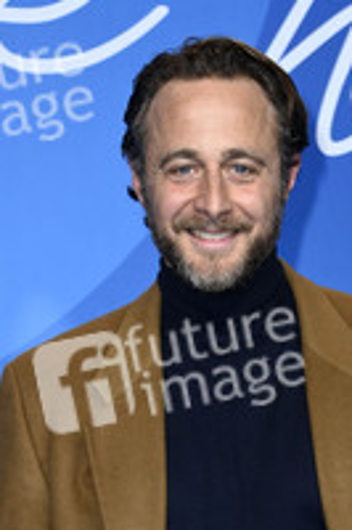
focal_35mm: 196
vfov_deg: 10.4
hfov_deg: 7.0
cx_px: 246
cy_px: 504
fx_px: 2879
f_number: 5.6
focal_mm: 98
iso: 1000
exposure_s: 1/250
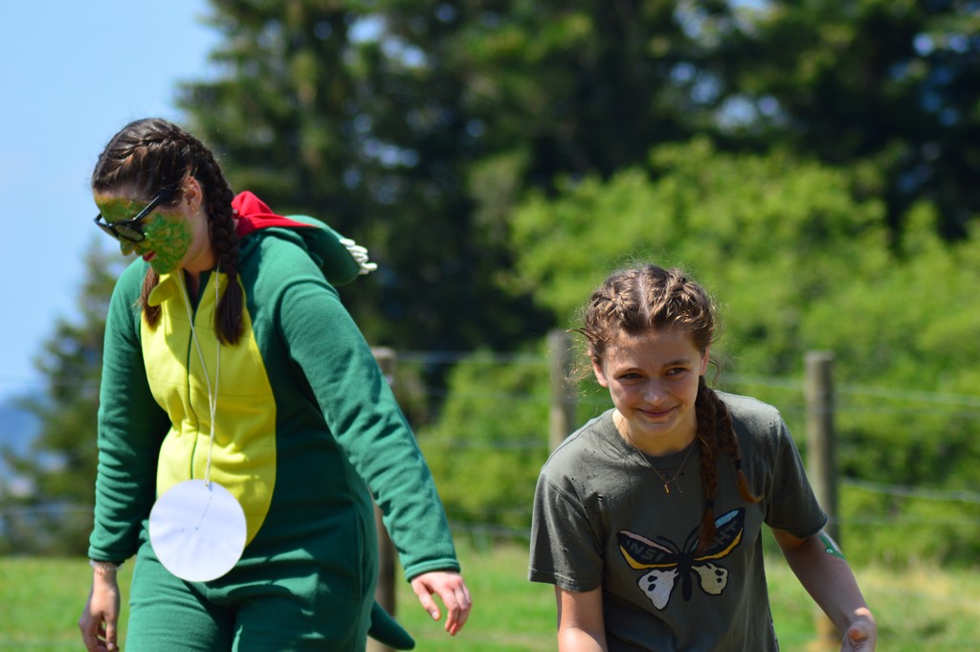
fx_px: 6732
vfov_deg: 5.5
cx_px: 490
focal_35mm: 248
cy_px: 326
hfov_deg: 8.3
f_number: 5.6
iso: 200
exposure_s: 1/800
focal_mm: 165
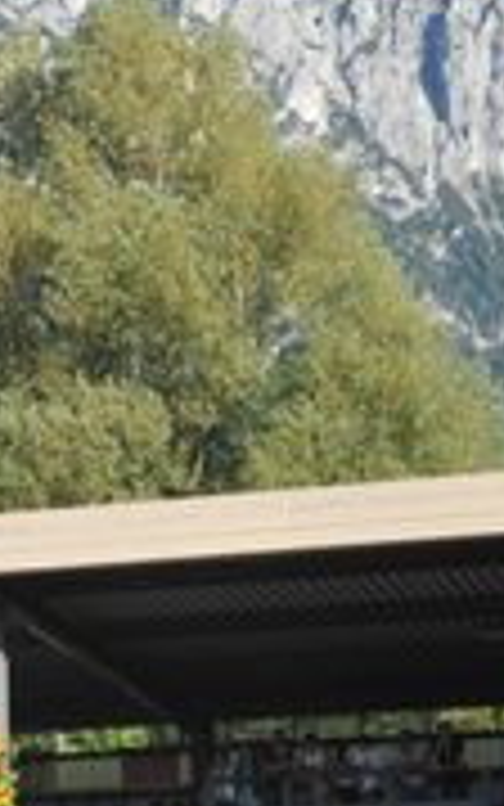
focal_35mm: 140
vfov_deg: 14.9
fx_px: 3074
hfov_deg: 9.3
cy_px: 565
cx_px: -32
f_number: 14
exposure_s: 1/800
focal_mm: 48
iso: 3200
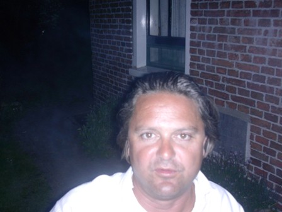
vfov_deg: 32.2
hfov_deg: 42.1
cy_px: 106
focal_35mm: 45
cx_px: 141
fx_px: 367
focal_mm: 6.7
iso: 70
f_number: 2.9
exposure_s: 1/64
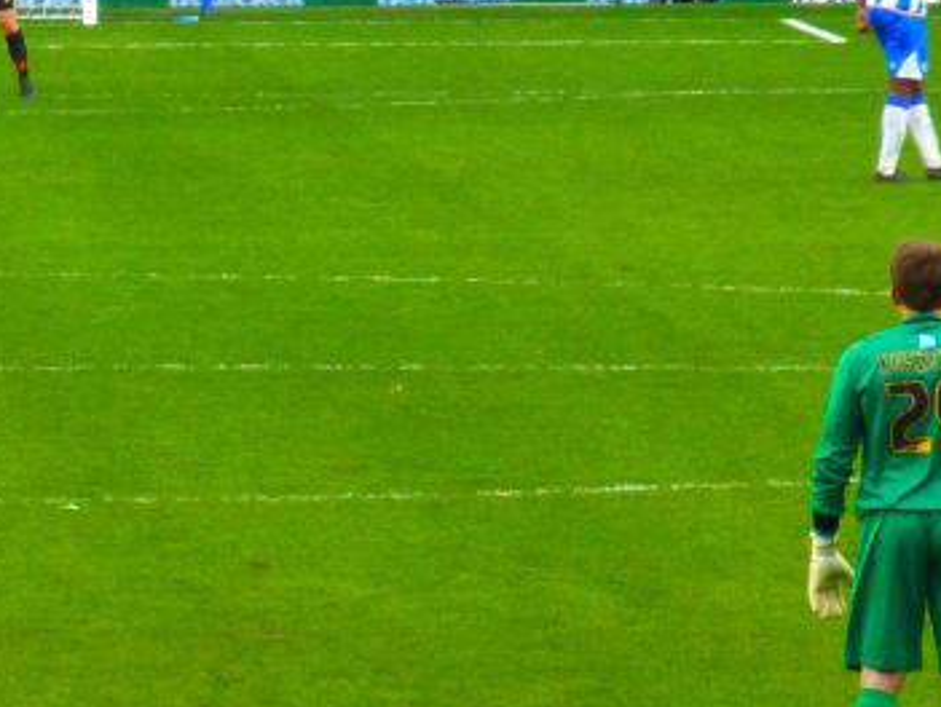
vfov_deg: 2.5
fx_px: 16354
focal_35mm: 601
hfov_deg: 3.3
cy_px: 249
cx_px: -338
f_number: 5.4
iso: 400
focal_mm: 31.3
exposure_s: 1/40
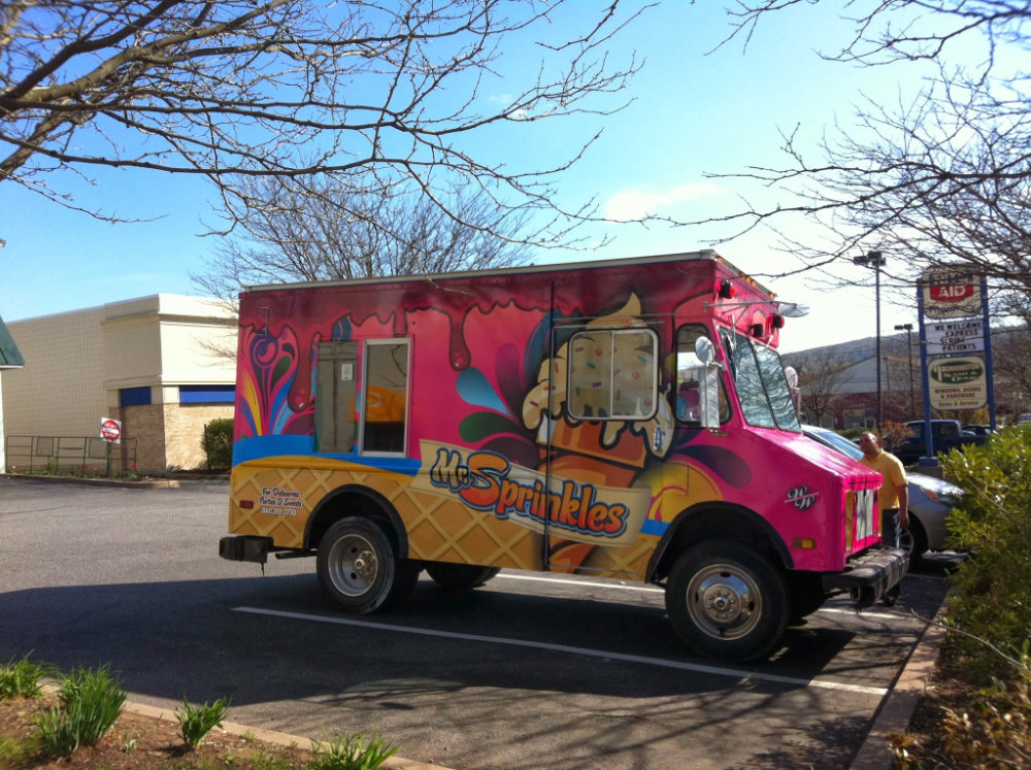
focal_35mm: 35
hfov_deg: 52.7
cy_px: 385
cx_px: 516
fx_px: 1041
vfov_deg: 40.6
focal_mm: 3.9
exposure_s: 1/862
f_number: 2.8
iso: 80
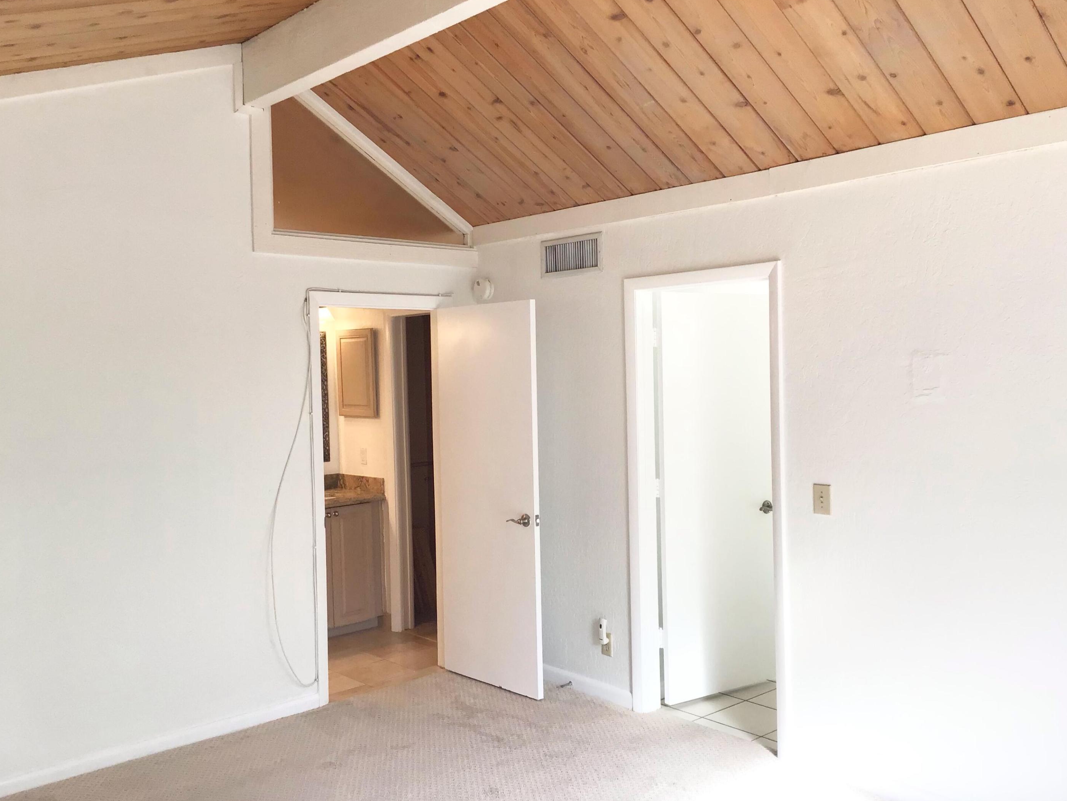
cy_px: 402
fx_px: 986
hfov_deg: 56.8
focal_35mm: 32
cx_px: 543
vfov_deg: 44.2
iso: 32
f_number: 2.4
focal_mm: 3.3
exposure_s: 1/120
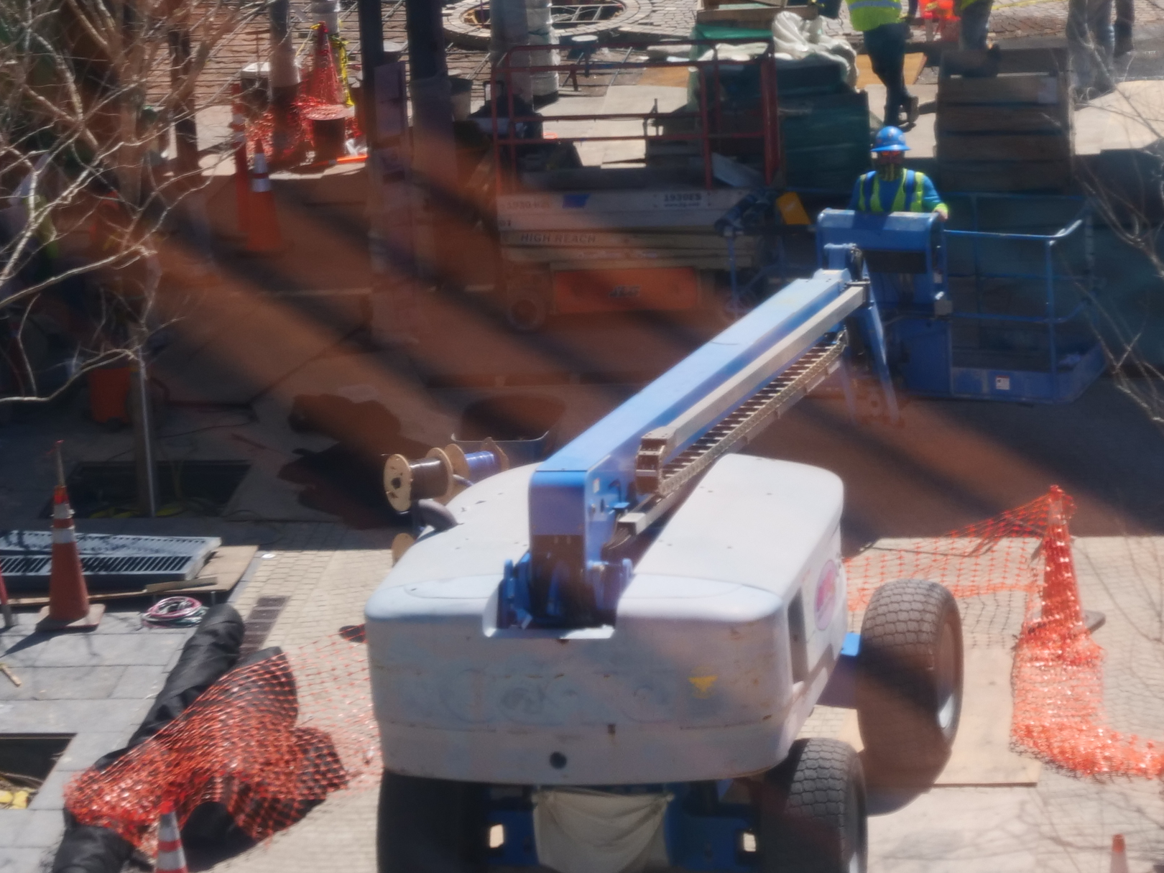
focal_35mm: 165
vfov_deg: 9.0
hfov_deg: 11.9
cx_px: 1048
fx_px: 5548
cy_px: 78
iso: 200
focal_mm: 36
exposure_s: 1/400
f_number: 3.9
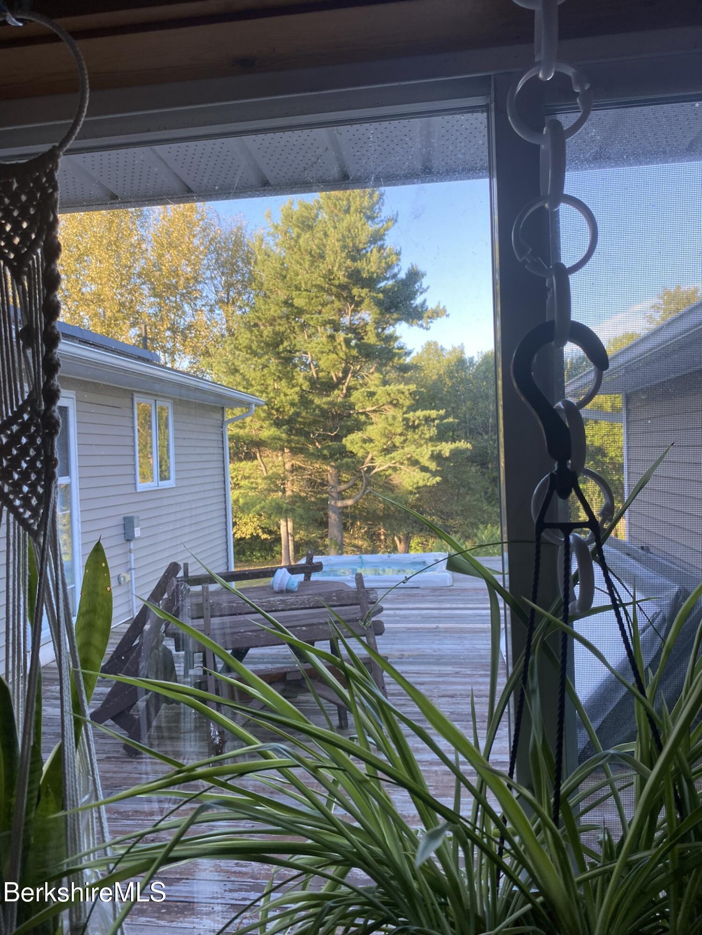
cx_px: 351
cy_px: 468
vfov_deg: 67.3
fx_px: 703
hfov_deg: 53.1
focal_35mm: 26
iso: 40
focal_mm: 4.25
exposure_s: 1/122
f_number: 1.8
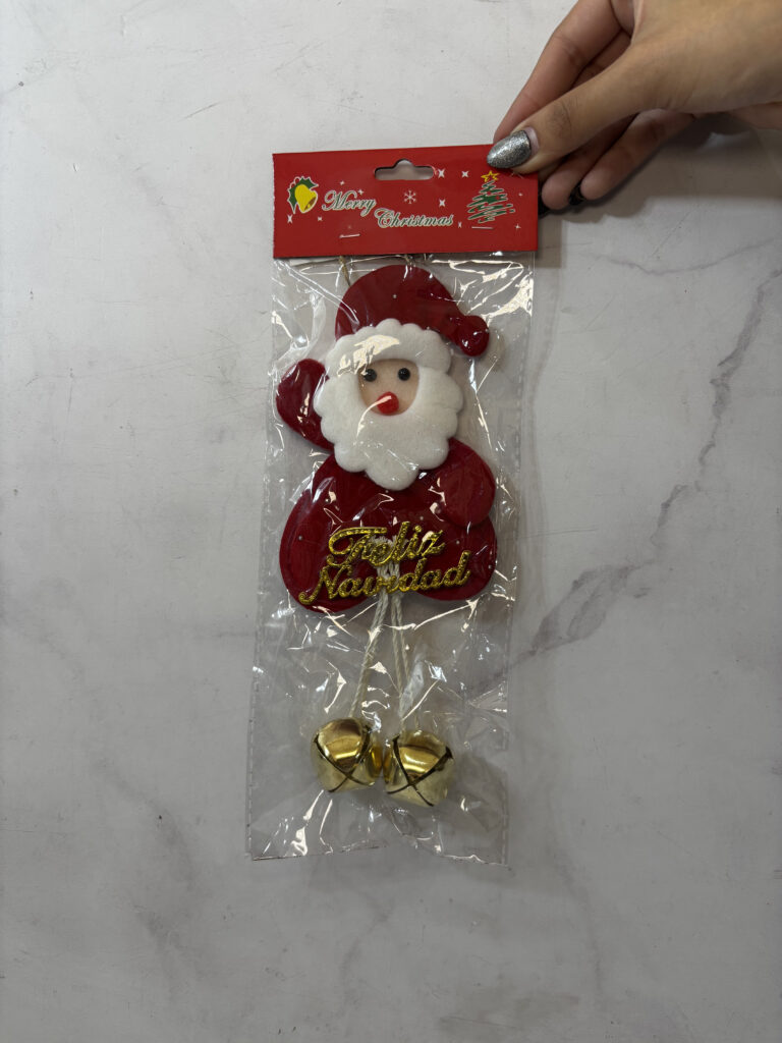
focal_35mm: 26
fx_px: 783
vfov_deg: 67.3
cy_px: 522
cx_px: 391
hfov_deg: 53.1
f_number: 1.6
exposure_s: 1/100
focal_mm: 5.96
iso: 64
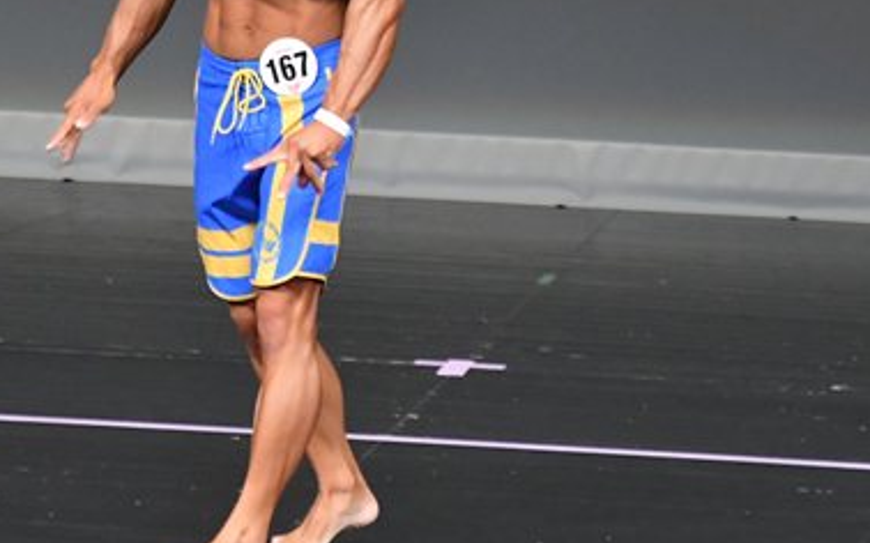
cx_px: 386
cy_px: 53
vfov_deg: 1.8
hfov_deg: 2.9
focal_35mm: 721
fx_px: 17090
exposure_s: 1/400
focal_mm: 230
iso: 5000
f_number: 5.6
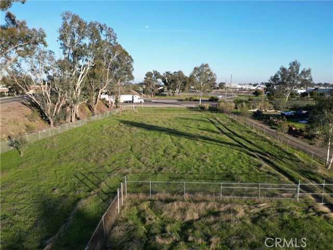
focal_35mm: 24
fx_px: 231
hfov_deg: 71.6
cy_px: 125
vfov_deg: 56.8
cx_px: 166
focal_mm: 6.72
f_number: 1.7
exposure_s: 1/1600
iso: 130
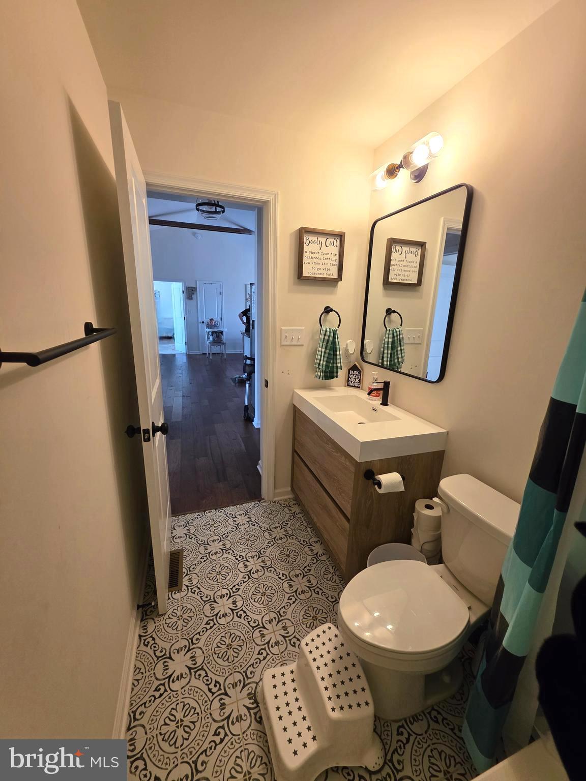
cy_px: 390
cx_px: 293
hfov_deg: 89.9
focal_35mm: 13
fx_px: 293
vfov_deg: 106.2
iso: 160
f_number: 1.9
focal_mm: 2.2
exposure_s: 1/120
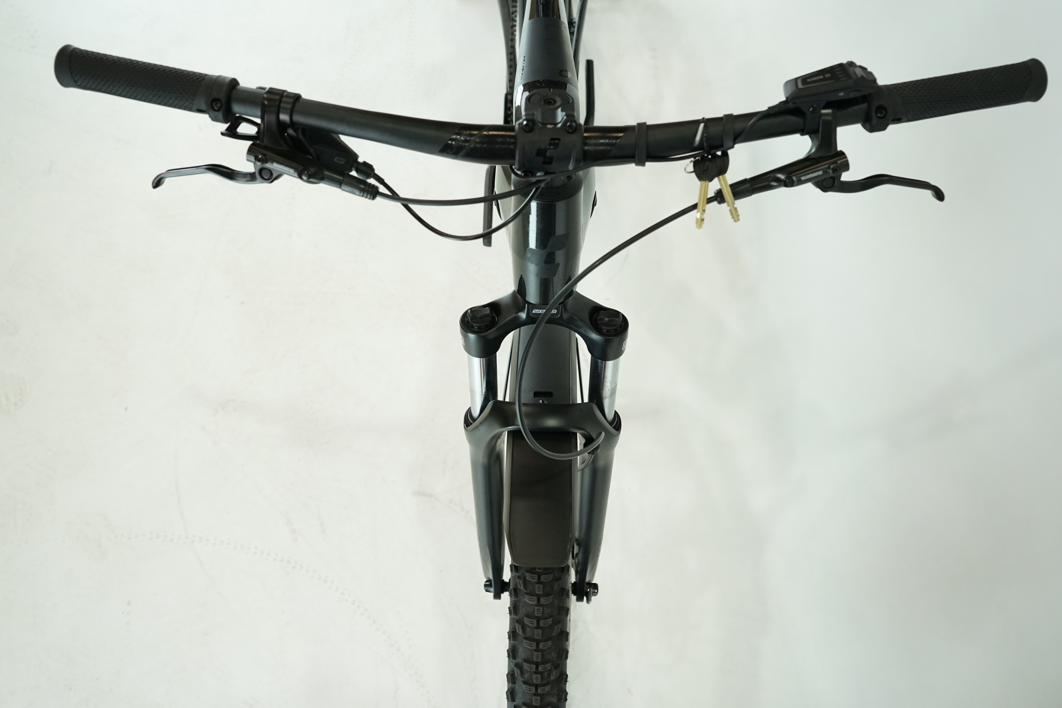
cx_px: 531
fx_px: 914
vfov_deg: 42.3
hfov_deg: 60.3
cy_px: 354
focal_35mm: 31
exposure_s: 1/200
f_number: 5.6
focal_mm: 31
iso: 1600
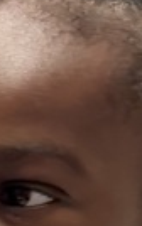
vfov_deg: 10.0
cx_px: -336
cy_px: 464
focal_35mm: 194
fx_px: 1199
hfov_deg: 6.1
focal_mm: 6.76
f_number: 1.78
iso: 640
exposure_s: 1/40
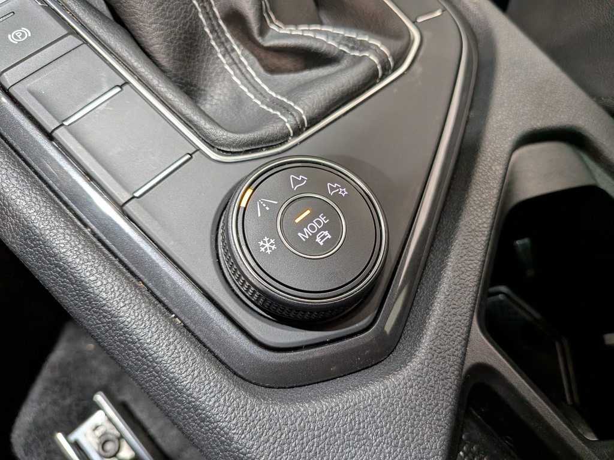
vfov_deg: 56.8
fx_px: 426
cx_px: 307
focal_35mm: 24
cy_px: 230
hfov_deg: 71.6
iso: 675
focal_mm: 4.53
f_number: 1.7
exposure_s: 1/100
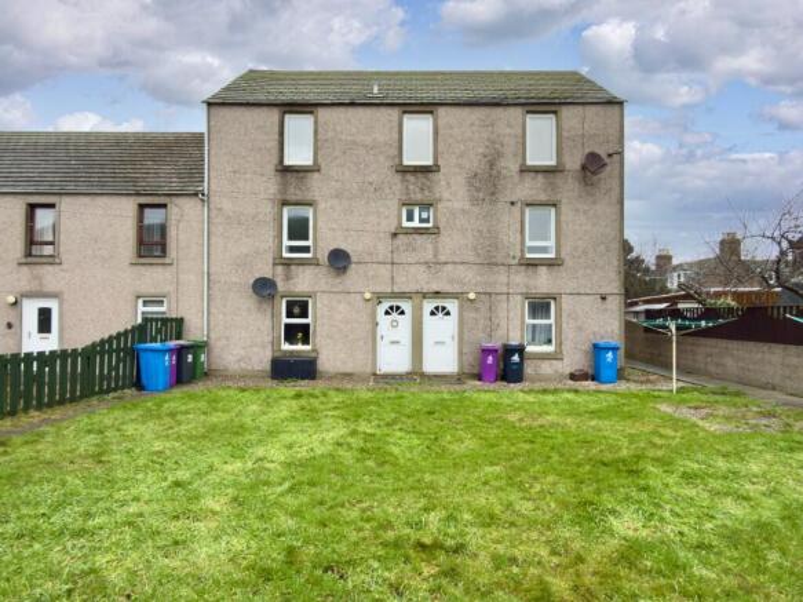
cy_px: 301
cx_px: 402
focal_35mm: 20
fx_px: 464
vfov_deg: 66.0
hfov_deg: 81.8
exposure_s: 1/40
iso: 64
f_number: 2.2
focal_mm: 2.22
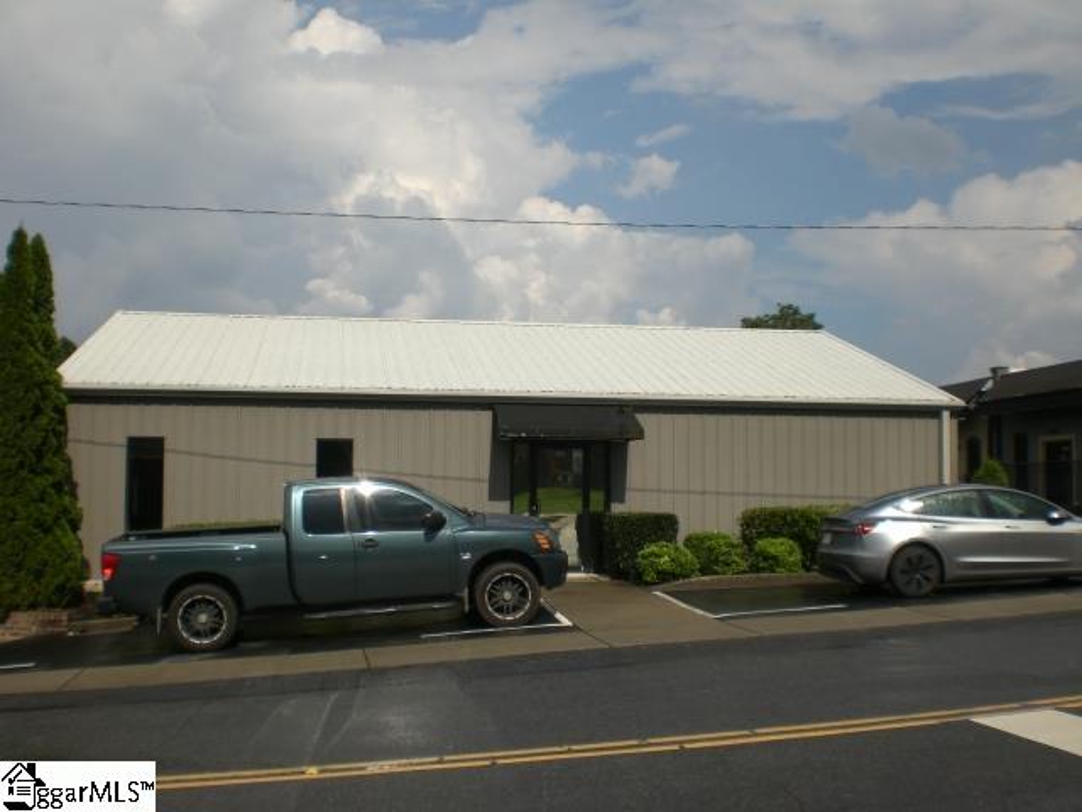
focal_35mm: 38
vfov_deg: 37.7
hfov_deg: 49.0
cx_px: 541
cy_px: 406
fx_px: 1188
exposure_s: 1/1000
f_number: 4.4
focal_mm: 6.3
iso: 50
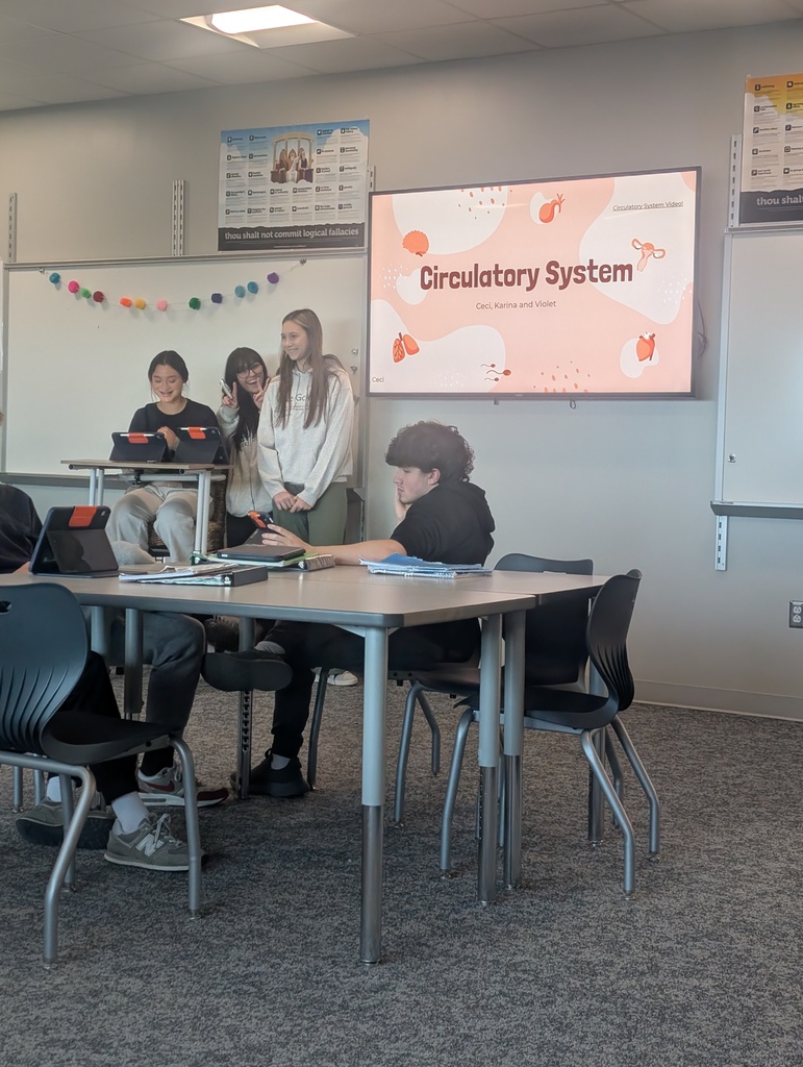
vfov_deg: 38.9
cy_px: 534
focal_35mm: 49
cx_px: 402
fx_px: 1512
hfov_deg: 29.7
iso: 56
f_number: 1.68
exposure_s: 1/35.1
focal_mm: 6.9
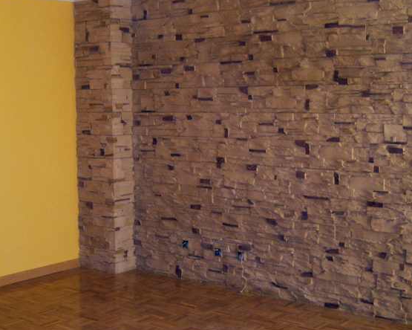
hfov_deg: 32.6
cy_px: 126
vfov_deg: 26.6
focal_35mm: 57
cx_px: 119
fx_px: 695
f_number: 2.8
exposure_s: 1/60
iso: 100
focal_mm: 7.5
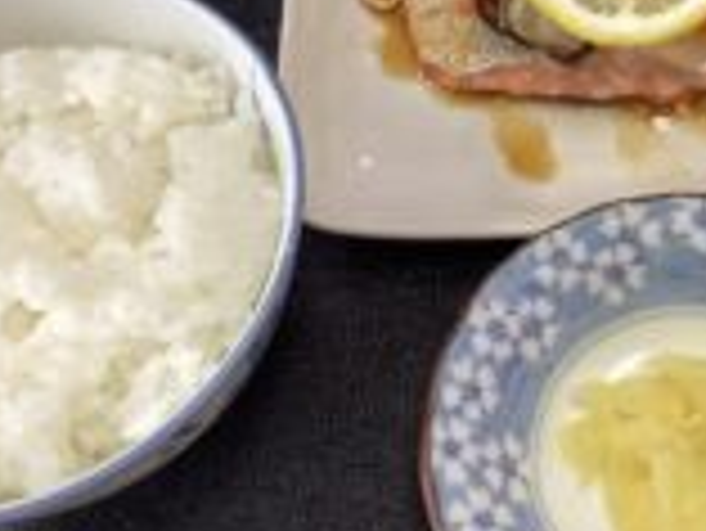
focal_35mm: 74
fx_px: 1510
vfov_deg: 19.7
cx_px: 650
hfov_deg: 25.4
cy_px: 110
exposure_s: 1/60
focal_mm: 3.3
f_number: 2.4
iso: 100
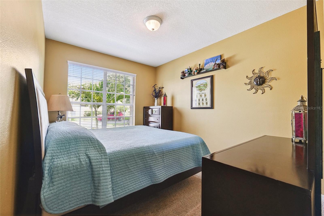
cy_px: 108
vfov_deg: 81.2
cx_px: 162
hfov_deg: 104.3
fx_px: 126
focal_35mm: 14
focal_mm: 14
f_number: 8
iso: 400
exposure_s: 1/15
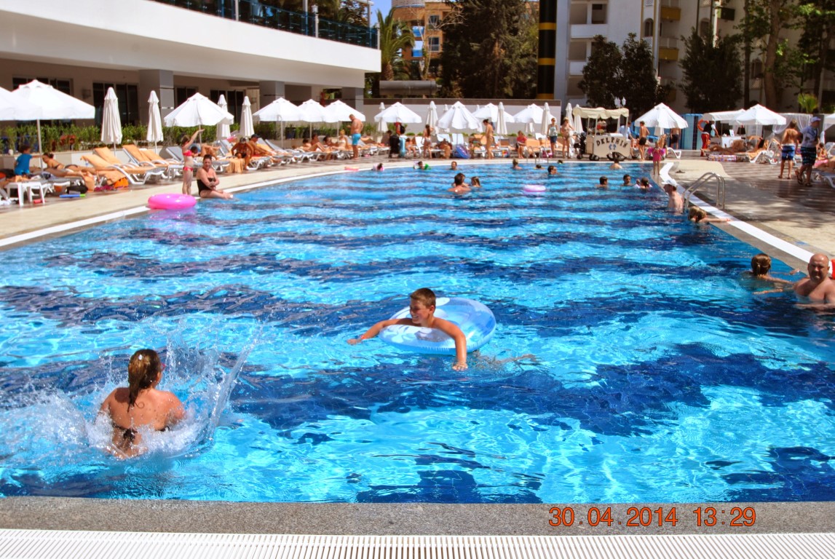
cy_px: 280
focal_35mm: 33
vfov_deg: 40.1
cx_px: 418
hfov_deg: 57.2
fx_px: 766
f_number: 9
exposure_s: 1/320
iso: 100
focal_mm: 22
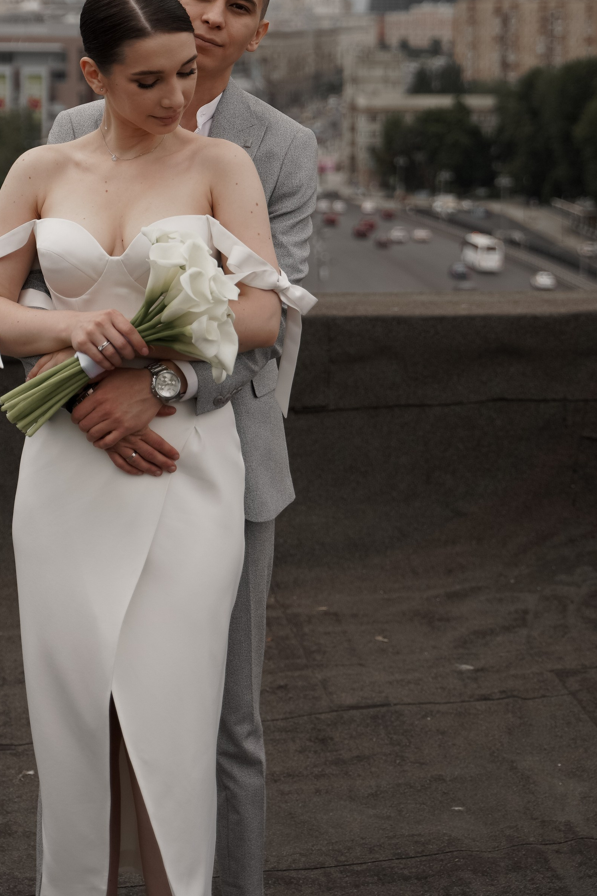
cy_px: 146
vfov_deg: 23.7
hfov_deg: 16.2
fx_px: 2090
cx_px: 172
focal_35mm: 84
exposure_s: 1/4000
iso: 125
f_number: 2.8
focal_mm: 49
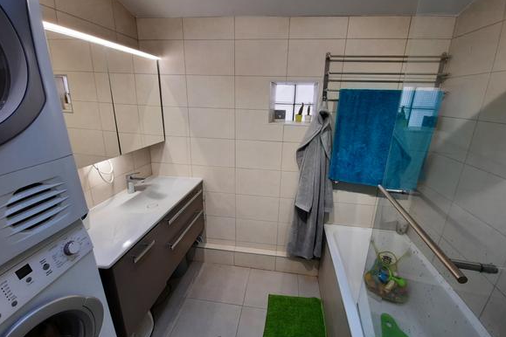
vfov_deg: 81.1
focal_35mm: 14
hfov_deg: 104.2
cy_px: 159
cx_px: 260
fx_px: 197
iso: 50
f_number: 2.2
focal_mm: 1.74
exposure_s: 1/50
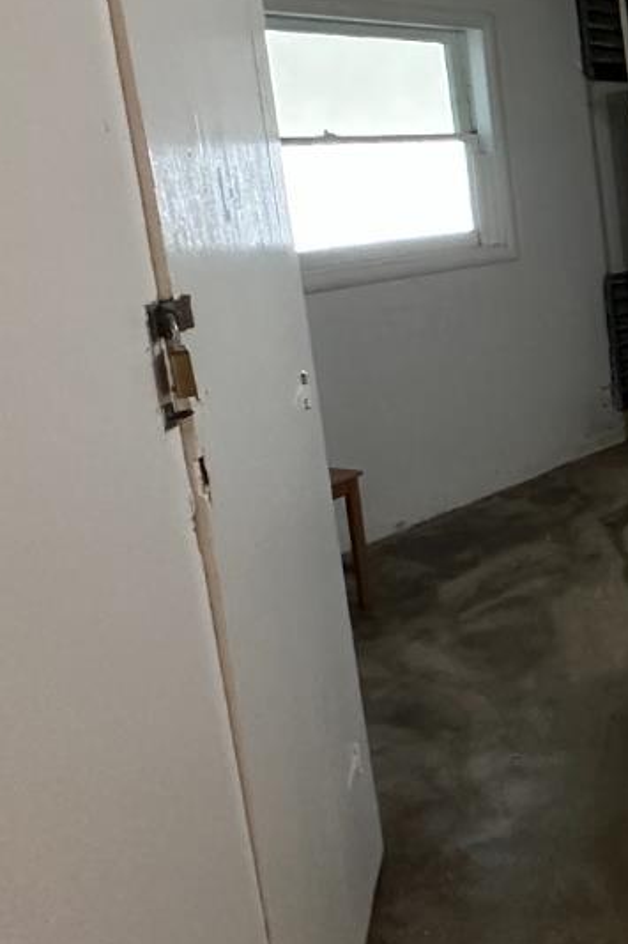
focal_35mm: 41
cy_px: 332
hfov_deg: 23.0
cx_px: 1044
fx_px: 1073
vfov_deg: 46.8
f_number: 2.2
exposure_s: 1/60
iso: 400
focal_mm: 2.22
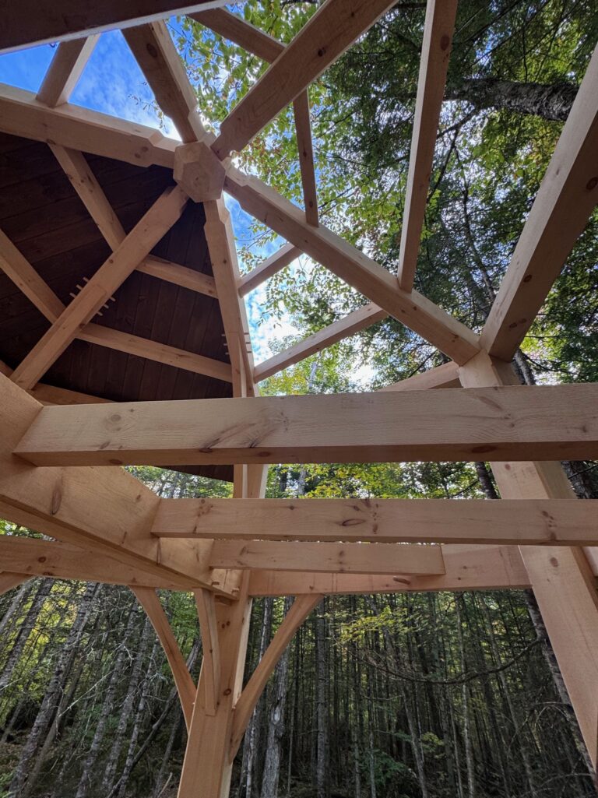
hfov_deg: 85.6
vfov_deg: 102.1
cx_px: 299
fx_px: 323
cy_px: 399
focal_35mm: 14
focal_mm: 2.22
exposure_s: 1/99
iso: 100
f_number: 2.2
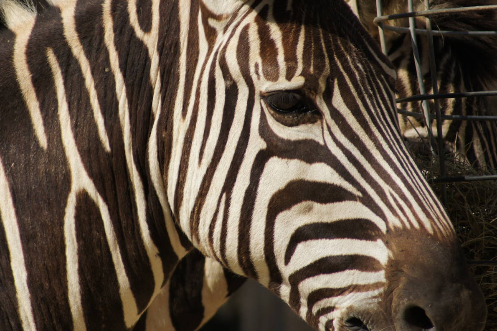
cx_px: 230
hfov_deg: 3.4
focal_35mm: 605
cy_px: 167
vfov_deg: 2.3
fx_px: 8347
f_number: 6.3
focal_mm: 300
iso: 100
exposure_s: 1/500
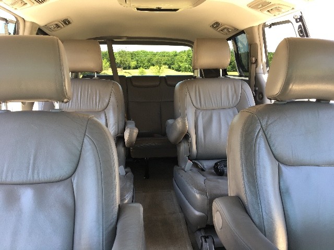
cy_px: 125
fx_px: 280
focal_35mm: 29
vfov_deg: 48.2
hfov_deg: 61.7
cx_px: 167
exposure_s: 1/60
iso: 25
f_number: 2.2
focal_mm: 4.15
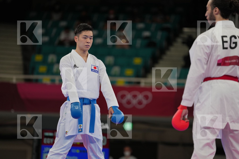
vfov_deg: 6.9
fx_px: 1328
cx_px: 120
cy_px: 80
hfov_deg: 10.3
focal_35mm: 200
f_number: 2.8
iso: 500
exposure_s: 1/1000
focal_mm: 200
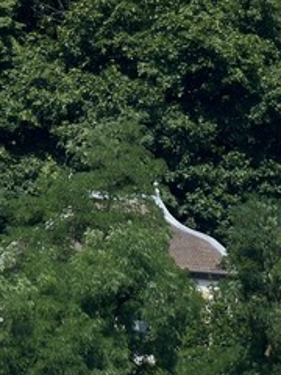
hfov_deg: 1.2
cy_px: -778
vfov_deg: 1.6
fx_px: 13172
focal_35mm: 1217
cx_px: -442
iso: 100
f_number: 9
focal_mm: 190
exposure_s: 1/320
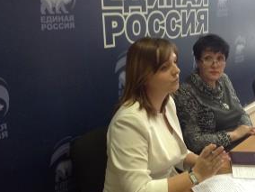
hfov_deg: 36.6
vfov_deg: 28.0
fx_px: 383
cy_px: 89
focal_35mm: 52
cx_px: 162
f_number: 2.4
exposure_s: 1/24
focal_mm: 3.3
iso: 100
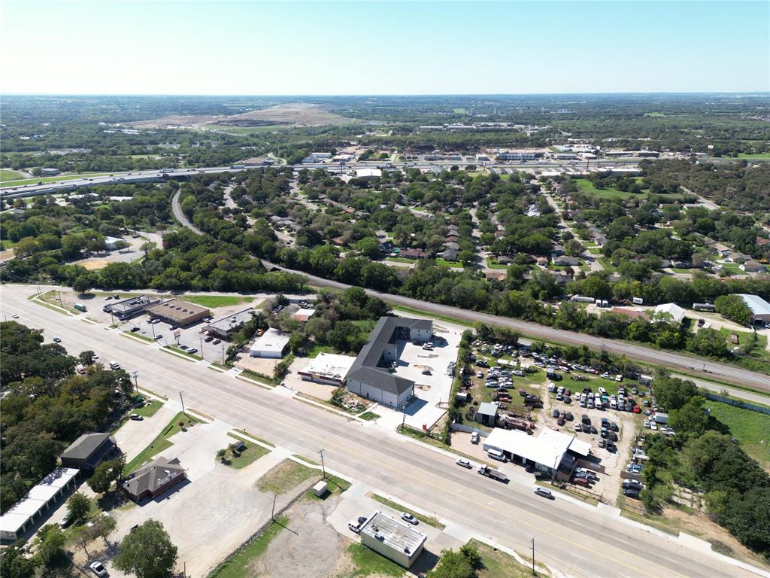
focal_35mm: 24
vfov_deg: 56.8
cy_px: 289
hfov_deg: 71.6
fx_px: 534
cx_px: 385
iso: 110
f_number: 1.7
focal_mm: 6.72
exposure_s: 1/2000
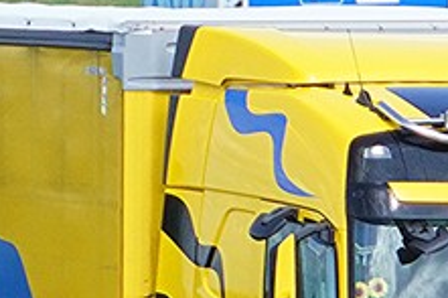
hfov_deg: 5.7
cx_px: 63
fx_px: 4510
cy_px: 319
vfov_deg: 3.8
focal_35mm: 363
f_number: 5.6
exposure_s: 1/1600
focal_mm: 66.8
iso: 800
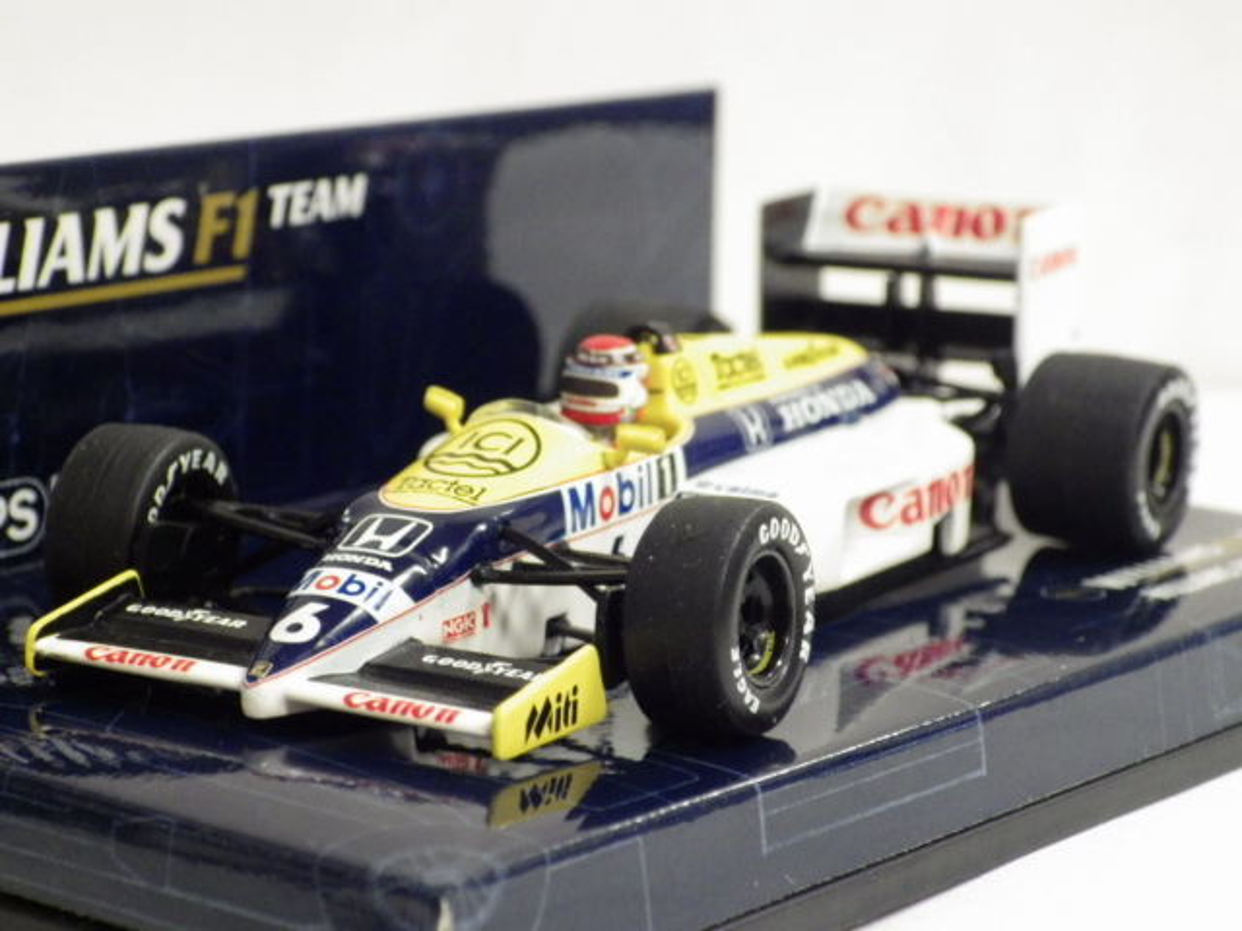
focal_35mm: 119
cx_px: 621
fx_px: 4270
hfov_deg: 16.6
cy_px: 466
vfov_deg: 12.5
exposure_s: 1/30
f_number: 4.8
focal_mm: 21.3
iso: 1250
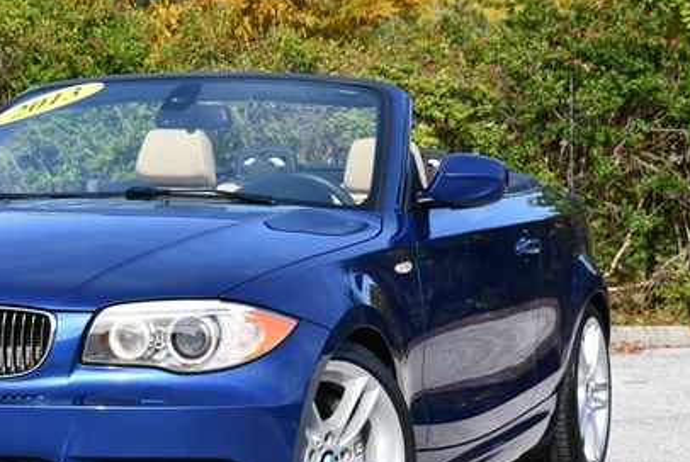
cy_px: 265
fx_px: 2783
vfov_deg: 9.5
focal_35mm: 145
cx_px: 163
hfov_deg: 14.1
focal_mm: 46
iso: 160
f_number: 8
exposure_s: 1/250
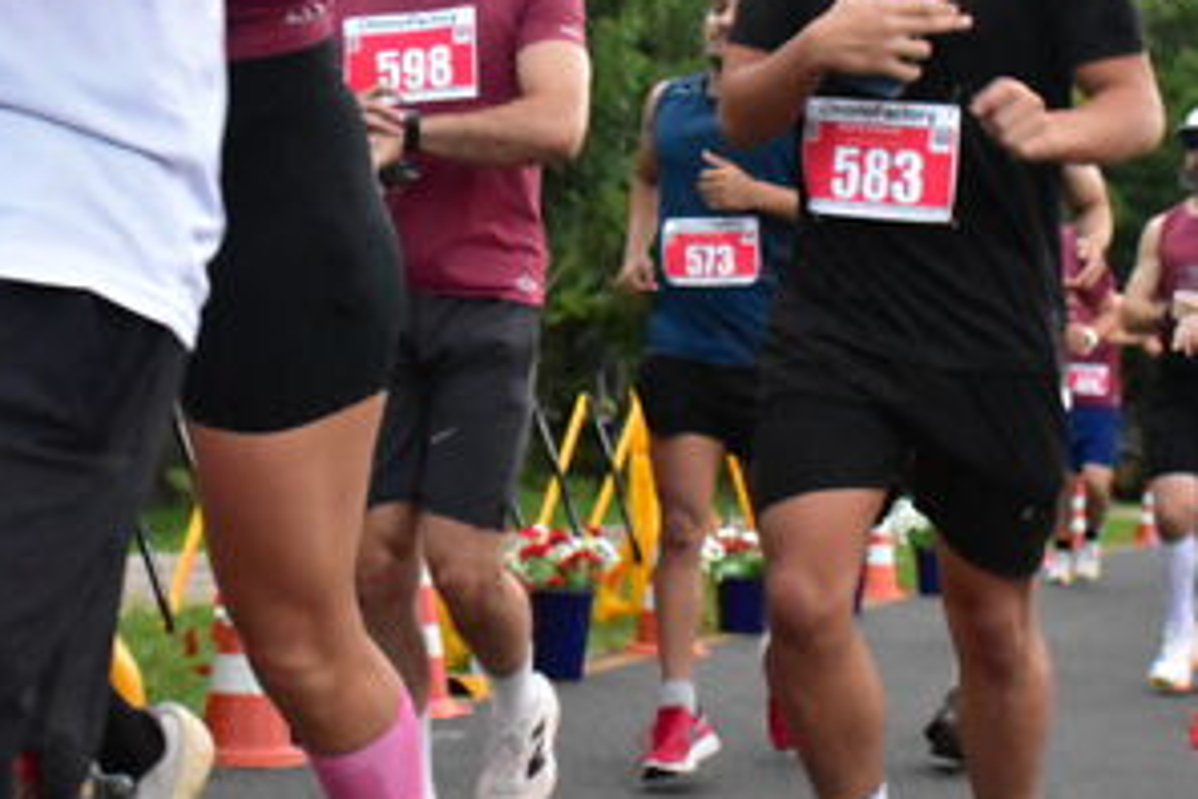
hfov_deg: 23.1
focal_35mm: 88
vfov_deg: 15.5
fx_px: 2929
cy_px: 331
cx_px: 480
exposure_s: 1/250
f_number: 7.1
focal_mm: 29
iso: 8000
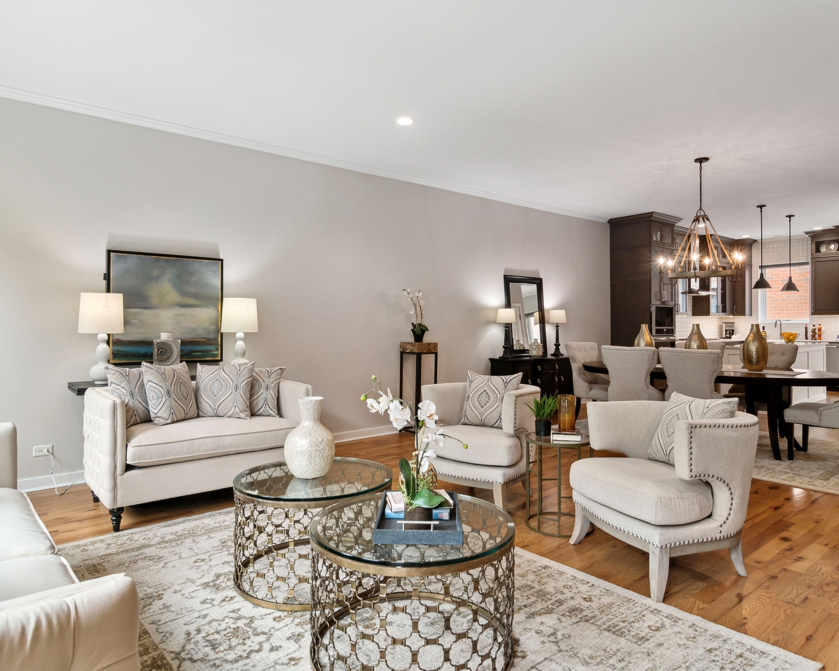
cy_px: 331
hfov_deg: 77.6
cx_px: 422
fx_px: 522
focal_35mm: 21
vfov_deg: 65.5
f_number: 8
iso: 200
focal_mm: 12
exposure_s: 1/10
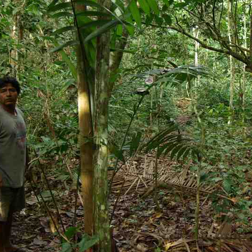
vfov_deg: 31.0
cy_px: 110
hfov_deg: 30.6
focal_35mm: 55
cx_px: 185
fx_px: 453
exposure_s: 1/30
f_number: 4
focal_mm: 23.1
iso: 800
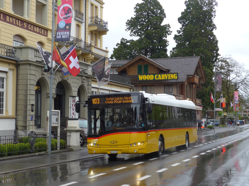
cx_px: 124
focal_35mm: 62
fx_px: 446
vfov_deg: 23.7
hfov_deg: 31.2
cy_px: 93
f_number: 3.7
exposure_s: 1/200
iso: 80
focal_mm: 12.7
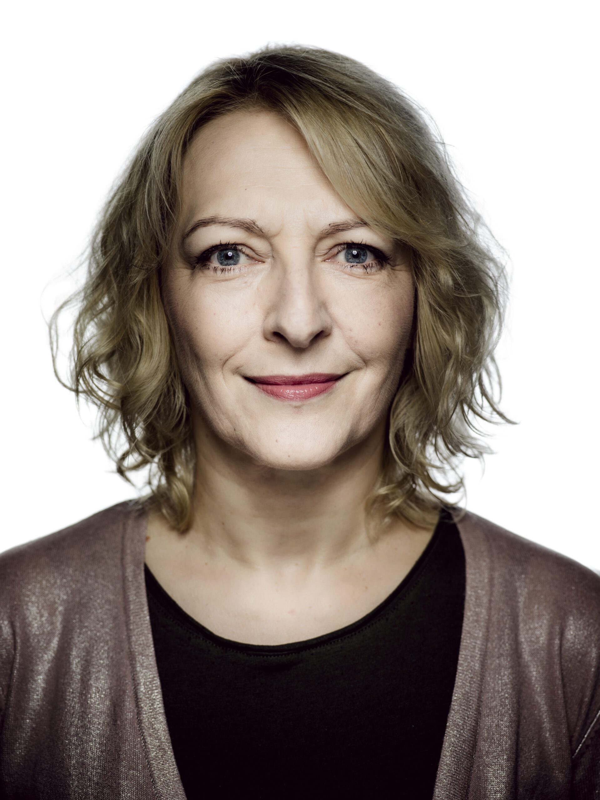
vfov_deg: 27.4
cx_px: 300
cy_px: 400
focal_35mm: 71
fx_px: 1641
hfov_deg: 20.7
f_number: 5.6
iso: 100
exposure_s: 1/400
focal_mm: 90
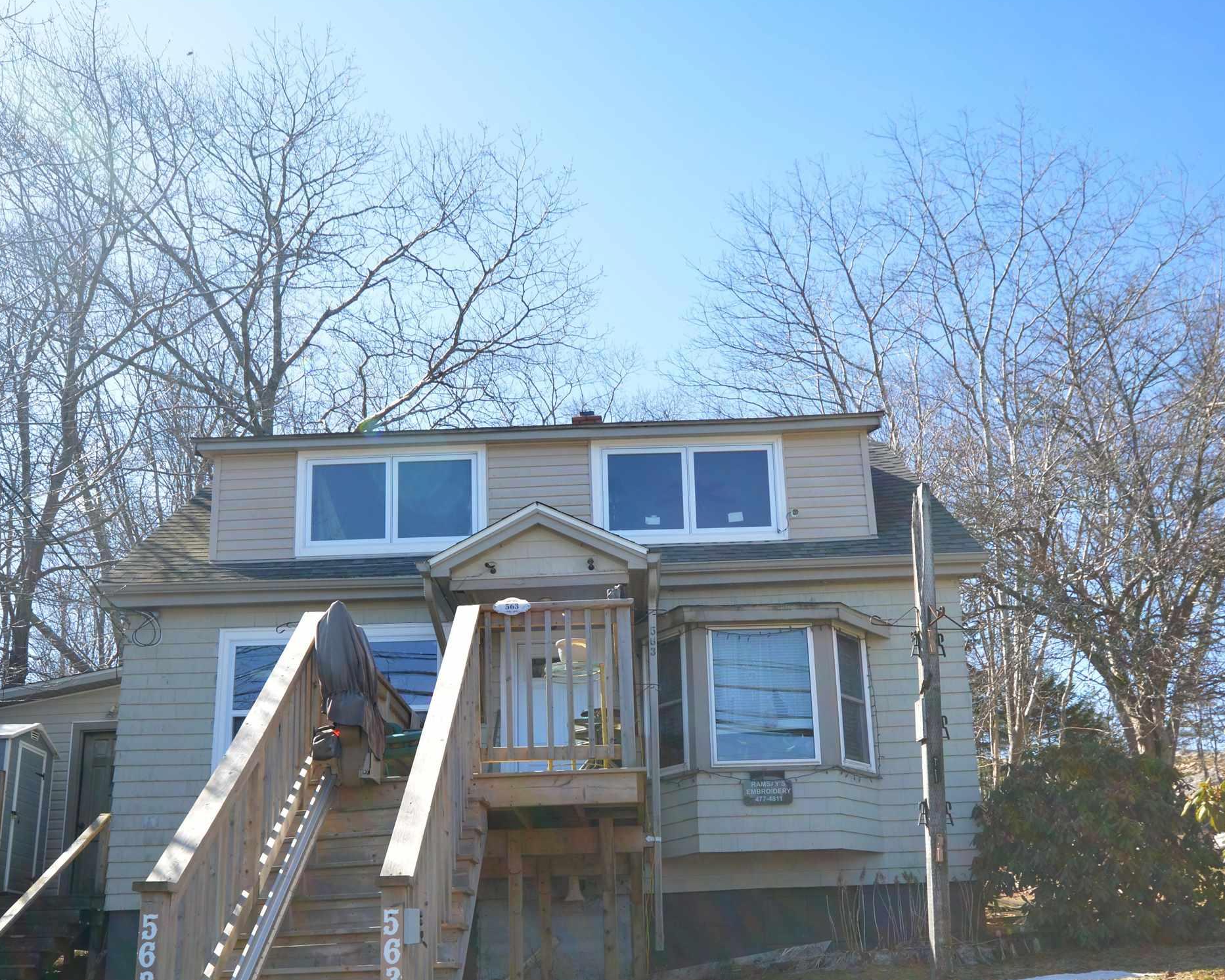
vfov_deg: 41.8
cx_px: 615
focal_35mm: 35
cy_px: 664
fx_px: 1261
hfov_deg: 51.8
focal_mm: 15
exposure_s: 1/200
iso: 200
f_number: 7.1
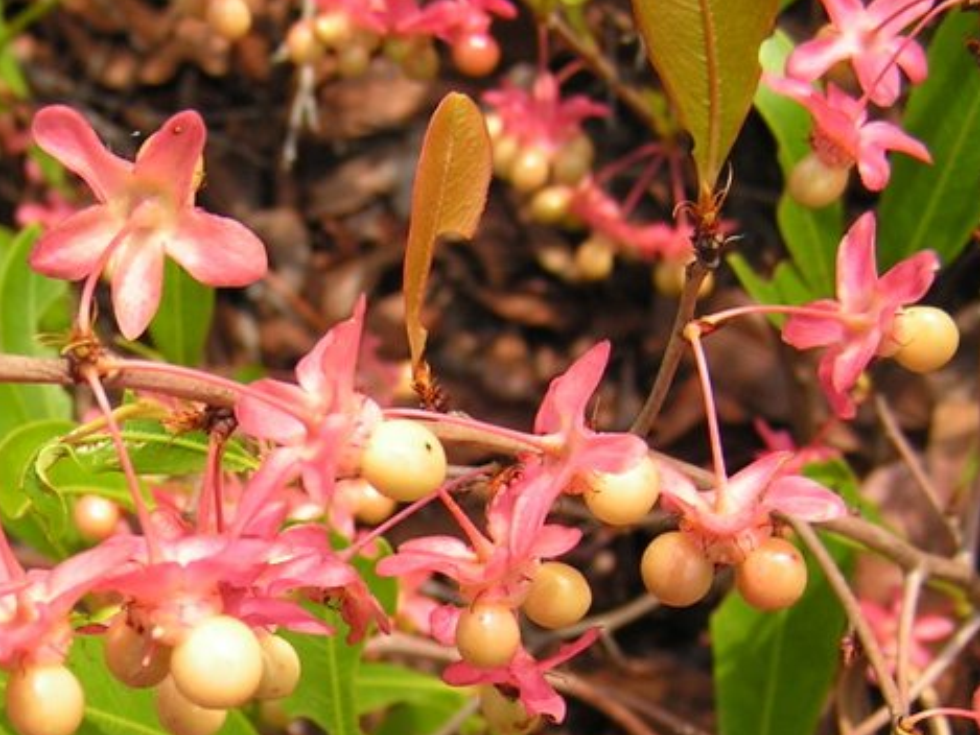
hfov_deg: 23.2
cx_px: 192
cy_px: 547
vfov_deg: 17.7
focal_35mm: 83
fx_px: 2350
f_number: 2.8
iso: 50
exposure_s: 1/400
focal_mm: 6.3
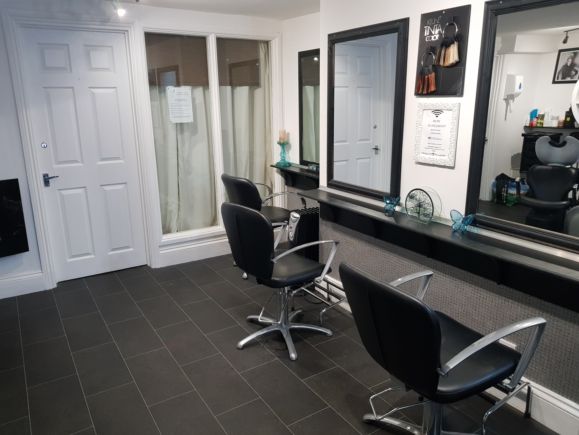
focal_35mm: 26
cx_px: 290
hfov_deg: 67.3
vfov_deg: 53.1
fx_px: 435
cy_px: 218
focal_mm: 4.2
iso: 250
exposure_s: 1/33
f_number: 1.7
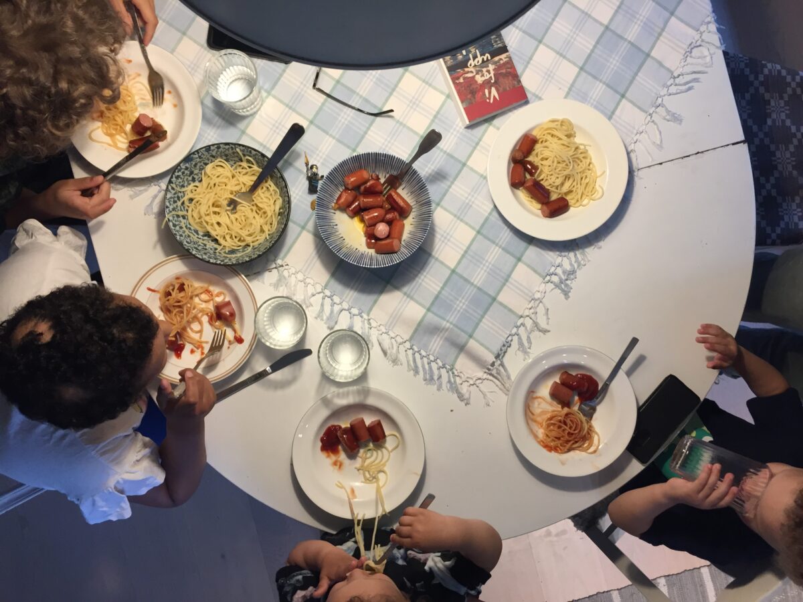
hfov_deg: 61.7
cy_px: 301
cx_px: 402
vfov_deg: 48.2
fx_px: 673
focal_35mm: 29
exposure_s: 1/33
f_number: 2.2
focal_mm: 4.15
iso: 50
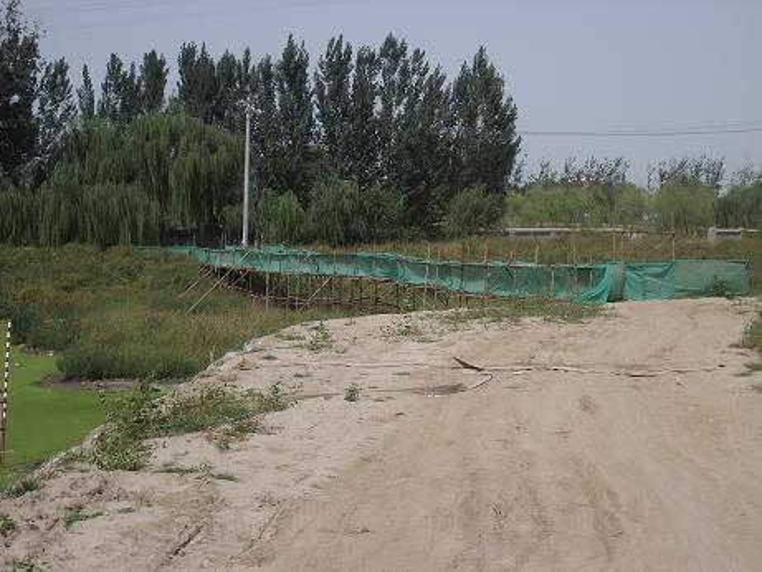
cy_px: 286
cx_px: 381
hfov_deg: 31.2
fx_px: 1365
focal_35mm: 62
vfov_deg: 23.7
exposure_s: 1/309
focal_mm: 10.36
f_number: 9.2
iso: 50
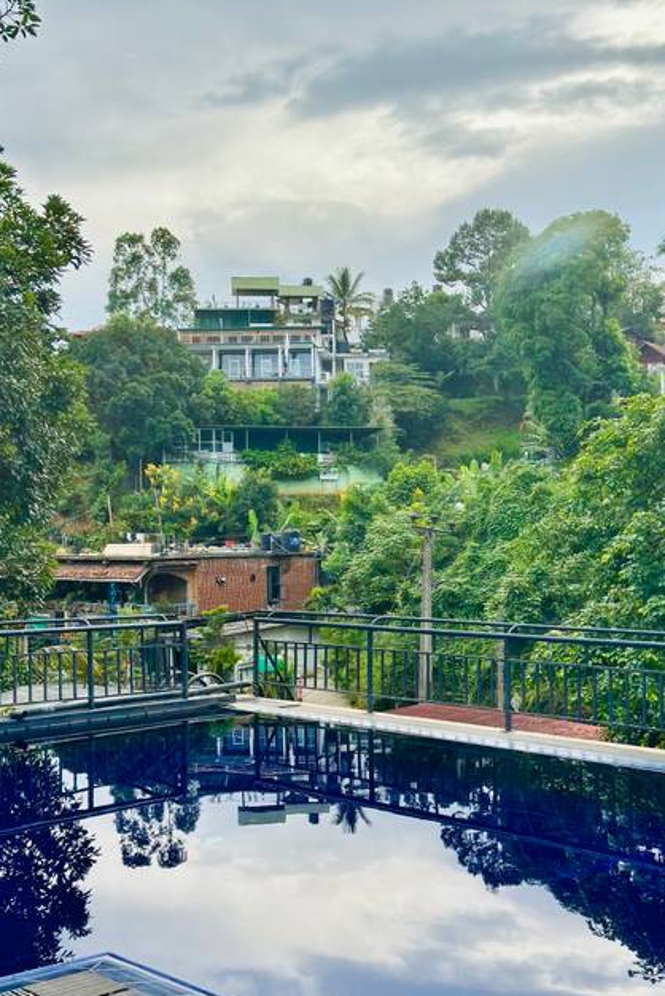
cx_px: 328
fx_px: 1411
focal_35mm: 51
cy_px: 496
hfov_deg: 26.5
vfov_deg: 38.9
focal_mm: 6.86
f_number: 1.78
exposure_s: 1/2667
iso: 80
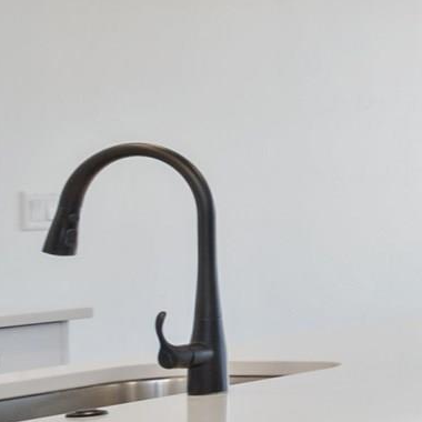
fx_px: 1421
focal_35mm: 103
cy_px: 193
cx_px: 1541
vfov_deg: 16.9
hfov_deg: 9.1
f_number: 6.3
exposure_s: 1/20
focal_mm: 15
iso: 320
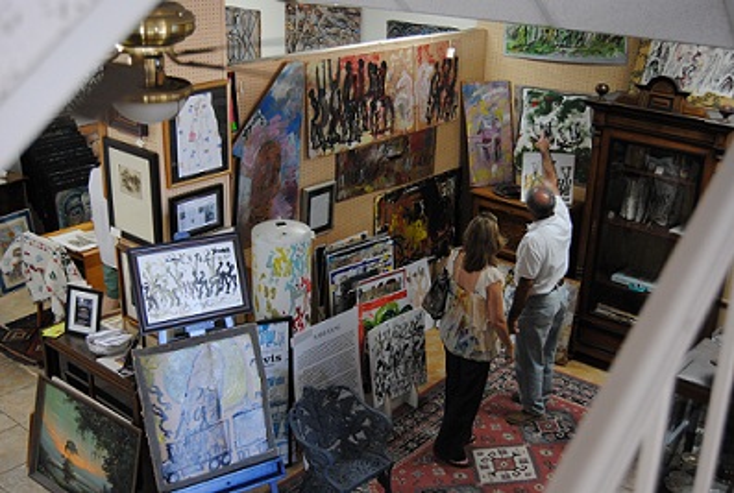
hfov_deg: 46.3
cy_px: 246
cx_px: 367
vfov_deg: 32.1
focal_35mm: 42
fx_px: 859
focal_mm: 28
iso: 560
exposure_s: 1/30
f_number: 4
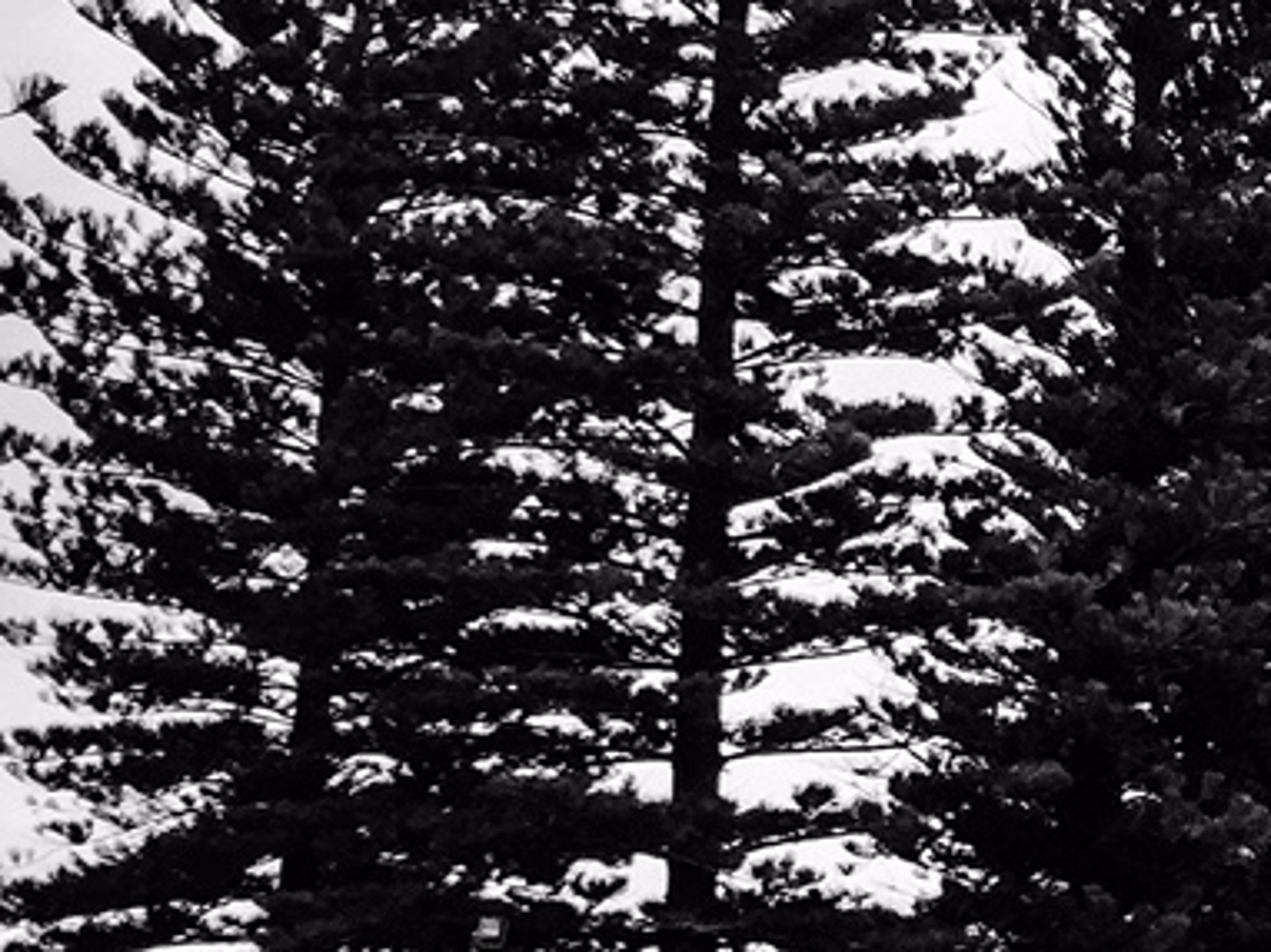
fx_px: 4550
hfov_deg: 13.6
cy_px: 732
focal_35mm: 124
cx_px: 2539
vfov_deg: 11.9
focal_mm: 4.15
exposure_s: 1/1199
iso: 32
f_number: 2.2
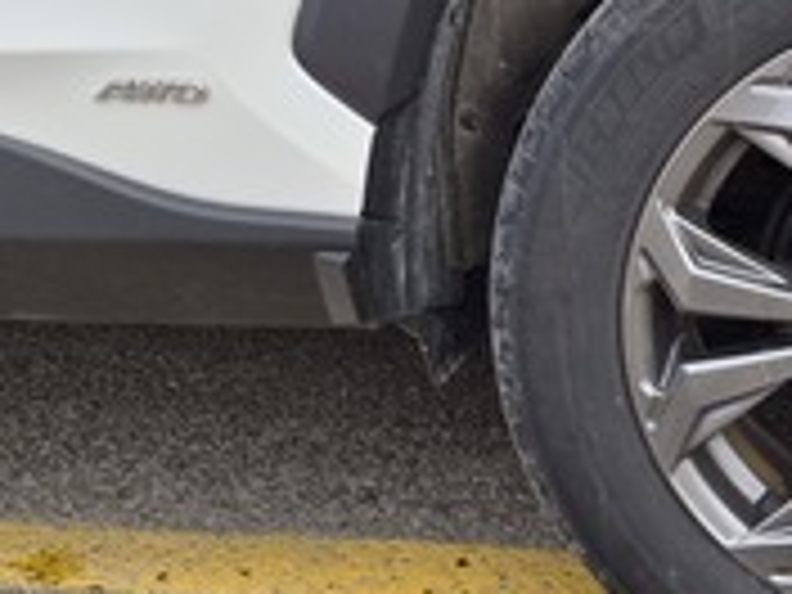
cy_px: 133
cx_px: 796
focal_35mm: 55
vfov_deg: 26.2
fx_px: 1258
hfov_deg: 32.1
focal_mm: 5.4
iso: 80
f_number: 1.8
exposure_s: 1/2776
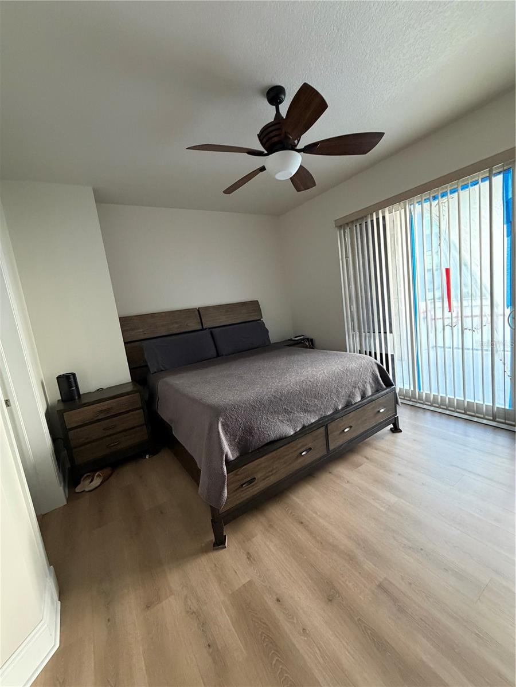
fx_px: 278
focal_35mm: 14
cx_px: 258
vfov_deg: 102.1
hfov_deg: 85.7
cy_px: 344
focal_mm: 2.22
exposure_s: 1/60
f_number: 2.2
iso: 500
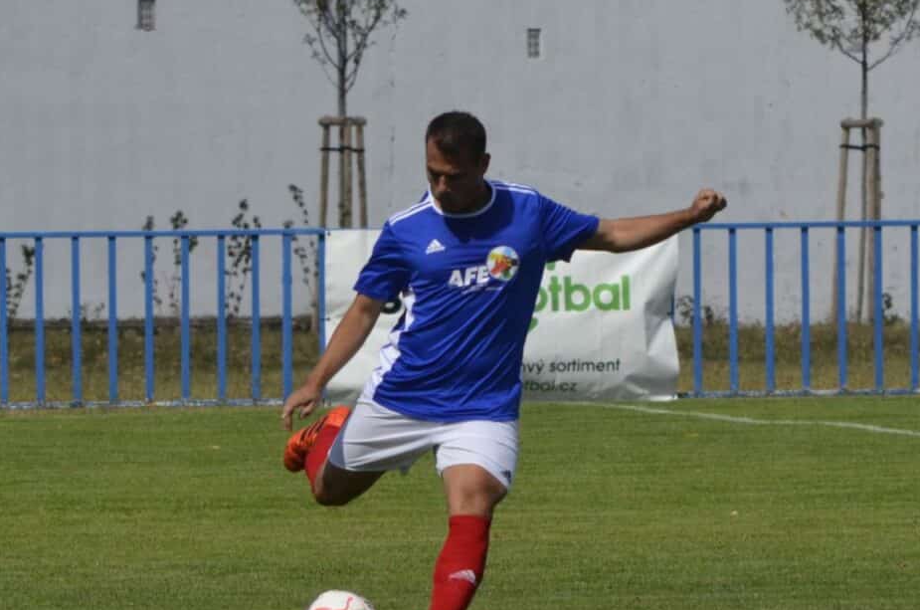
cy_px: 404
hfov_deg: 3.1
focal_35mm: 664
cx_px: 444
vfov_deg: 2.1
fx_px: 16937
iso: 400
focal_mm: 200
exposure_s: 1/2000
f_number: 8
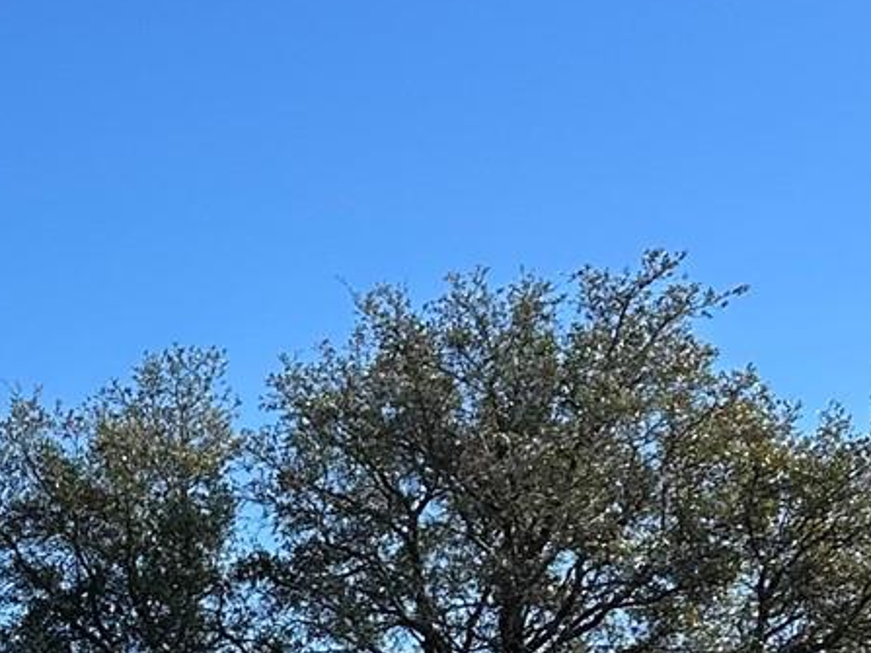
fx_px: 2767
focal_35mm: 110
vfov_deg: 12.6
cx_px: -737
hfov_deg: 15.2
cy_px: 1062
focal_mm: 6.86
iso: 80
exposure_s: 1/2732
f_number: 1.78
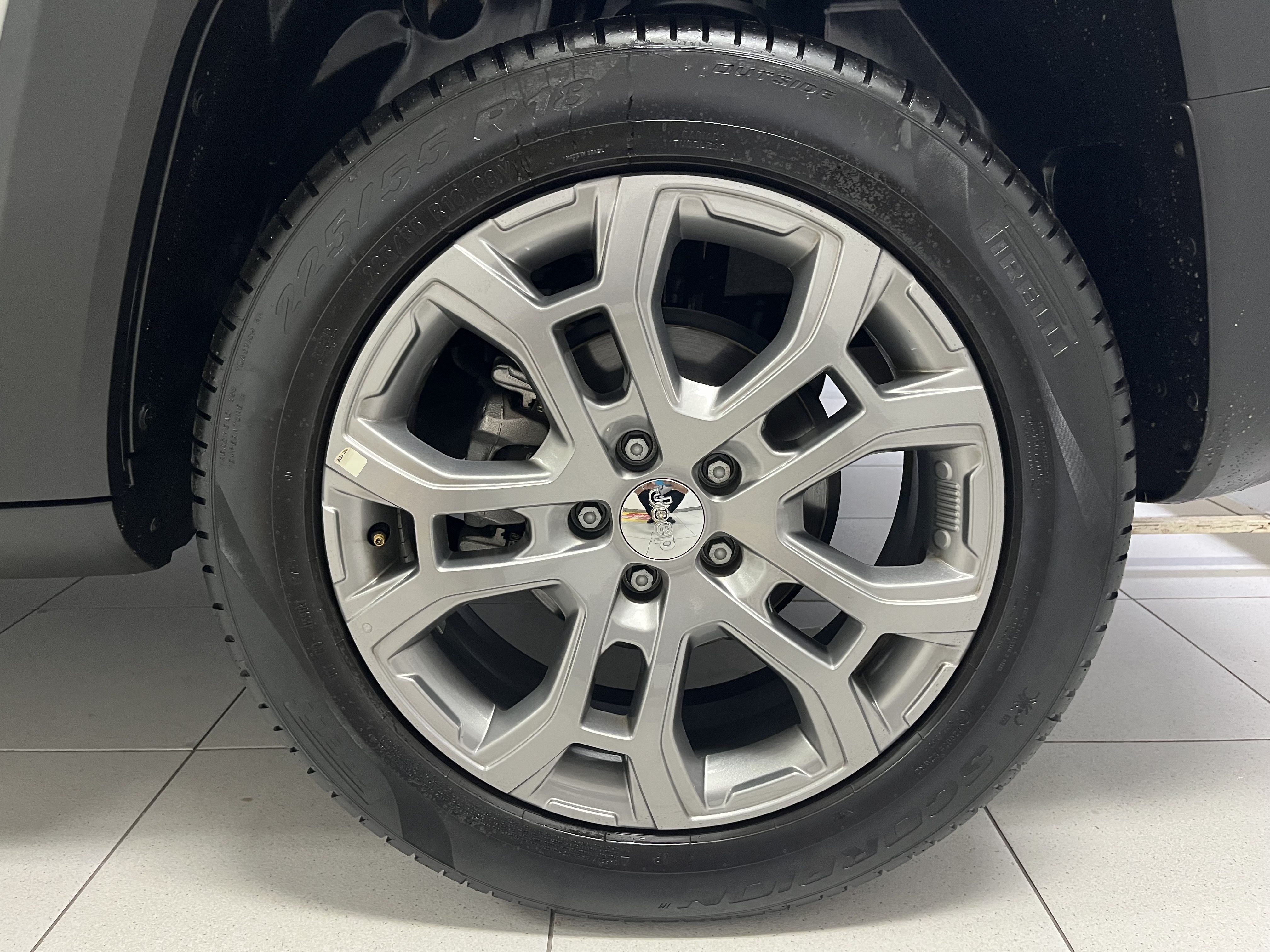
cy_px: 476
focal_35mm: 26
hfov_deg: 67.3
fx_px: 954
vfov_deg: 53.1
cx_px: 635
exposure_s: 1/60
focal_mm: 5.1
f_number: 1.6
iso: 400
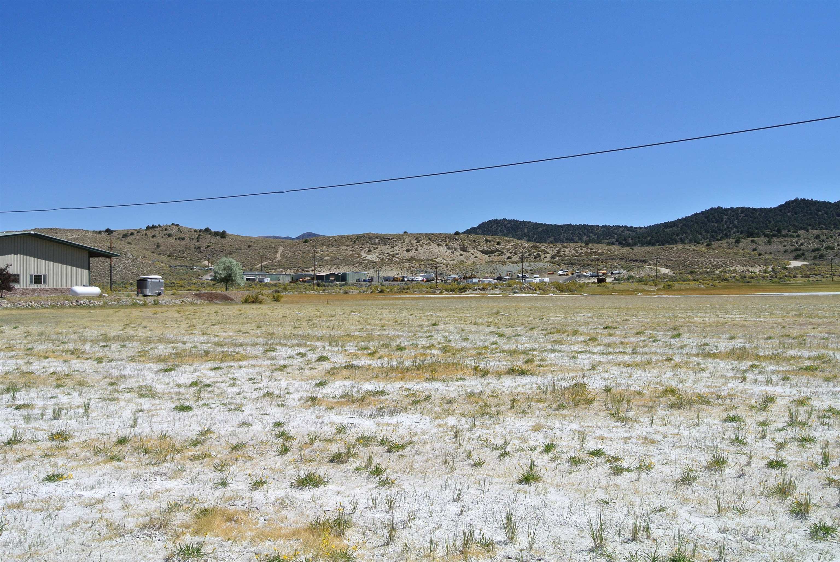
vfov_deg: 41.2
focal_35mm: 32
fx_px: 748
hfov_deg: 58.7
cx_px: 420
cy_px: 281
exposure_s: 1/800
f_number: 5.3
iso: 100
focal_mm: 12.1
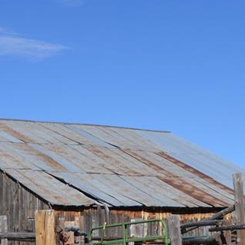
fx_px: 884
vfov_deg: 15.7
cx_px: 105
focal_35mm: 110
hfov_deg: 15.8
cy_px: 184
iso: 100
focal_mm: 27
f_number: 9
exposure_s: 1/320
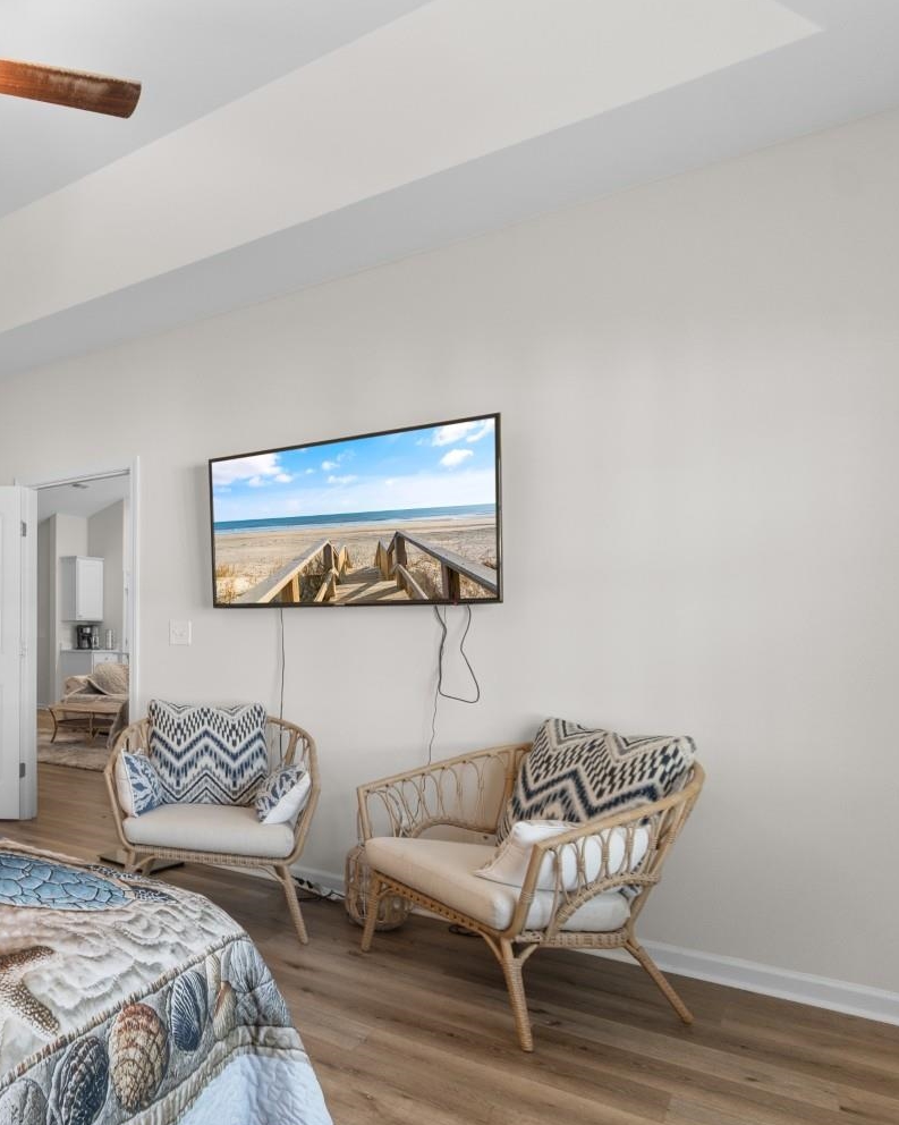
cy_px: 606
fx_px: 765
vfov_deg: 72.5
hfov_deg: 50.7
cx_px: 25
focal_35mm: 23
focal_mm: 10
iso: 100
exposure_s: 1.6
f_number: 4.5
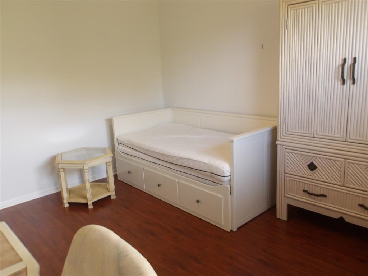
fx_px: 287
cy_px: 138
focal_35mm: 27
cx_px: 184
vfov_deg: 51.4
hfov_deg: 65.3
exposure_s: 1/30
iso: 139
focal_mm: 4.9
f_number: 3
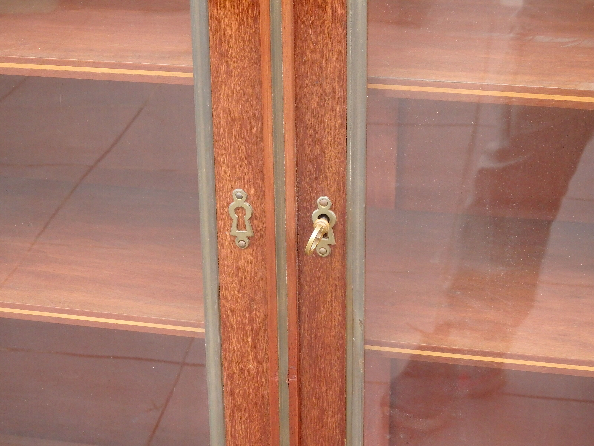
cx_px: 297
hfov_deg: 26.7
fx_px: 1253
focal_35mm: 73
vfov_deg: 20.2
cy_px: 223
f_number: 4.5
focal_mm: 13.1
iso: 500
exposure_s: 1/80
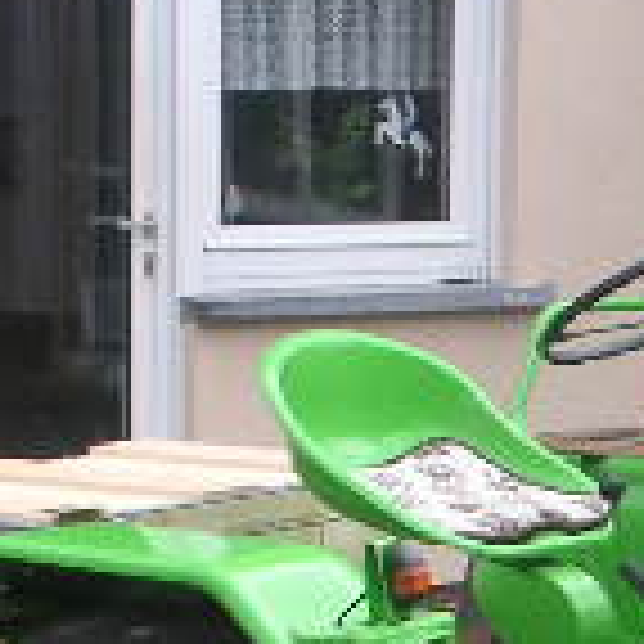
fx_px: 3157
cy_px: 689
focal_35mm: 150
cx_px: 851
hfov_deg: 11.3
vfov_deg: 11.5
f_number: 2.8
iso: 50
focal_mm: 6
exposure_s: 1/350
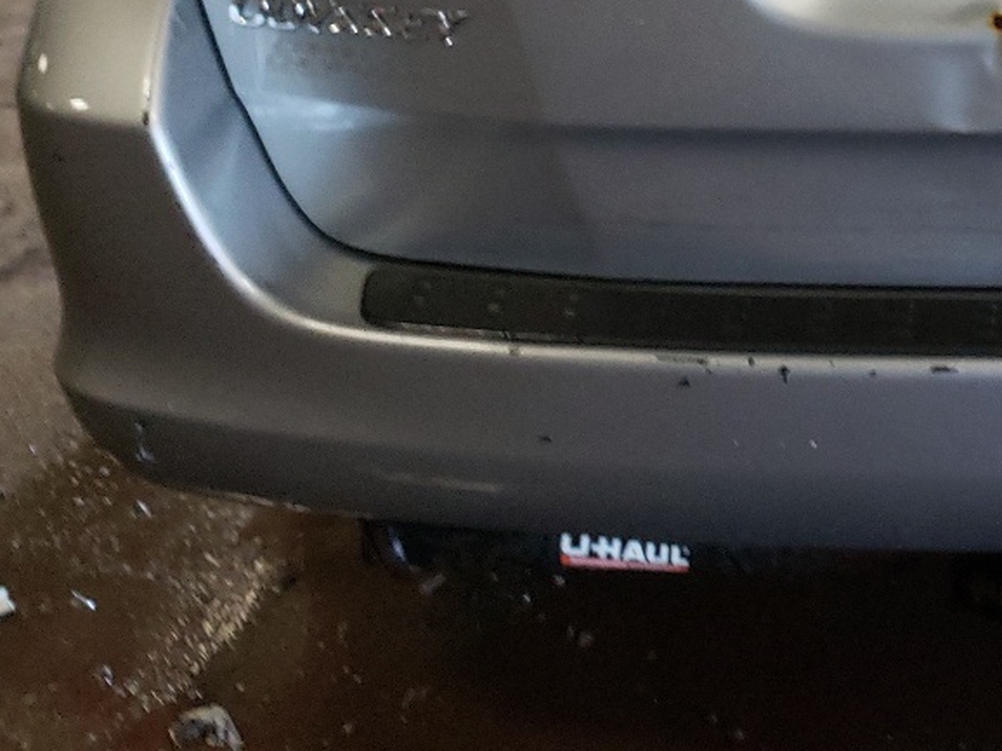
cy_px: -262
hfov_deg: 25.3
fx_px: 2083
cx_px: 1071
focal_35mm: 72
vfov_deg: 18.8
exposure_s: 1/60.2
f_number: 1.5
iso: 160
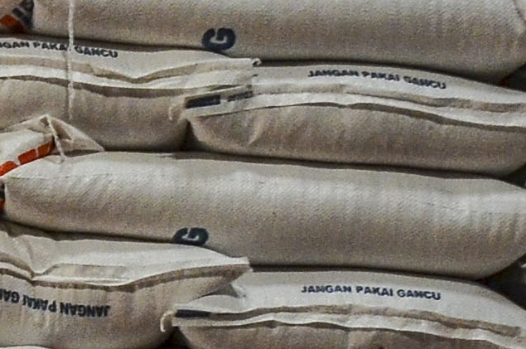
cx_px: -799
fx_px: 3311
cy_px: 539
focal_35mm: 227
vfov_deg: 6.0
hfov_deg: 8.2
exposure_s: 1/500
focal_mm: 20
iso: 640
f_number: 4
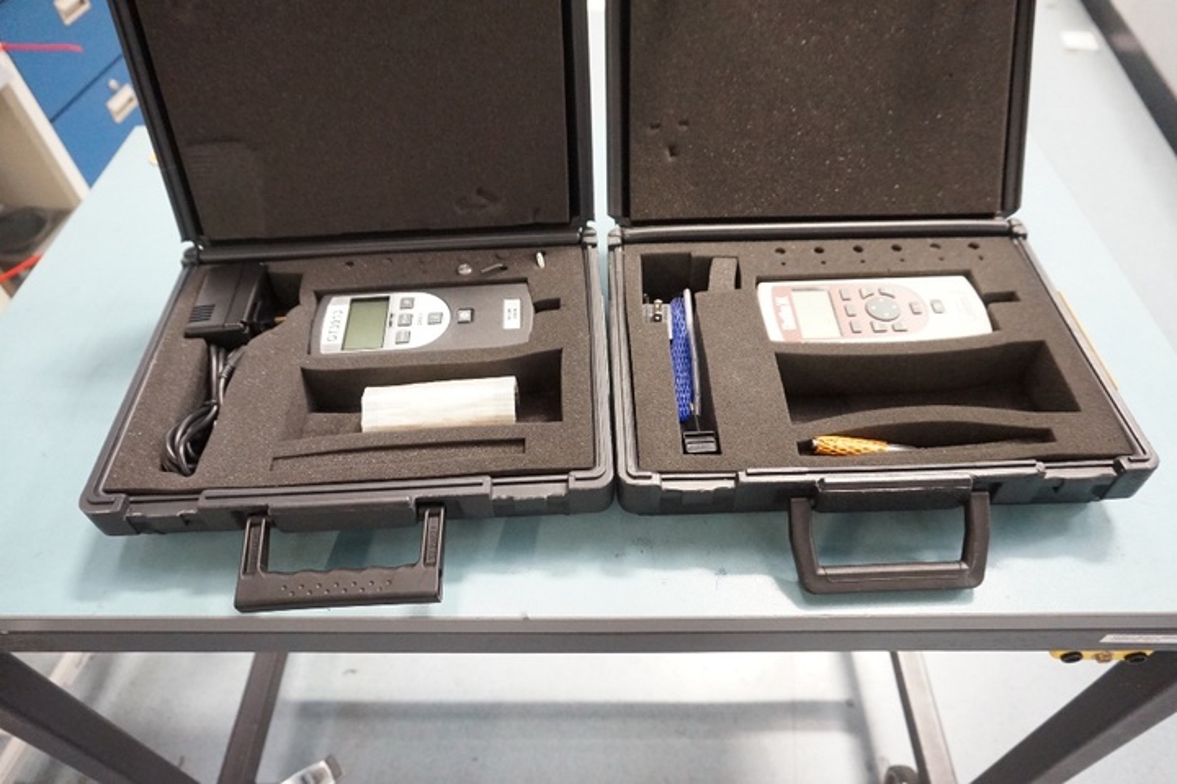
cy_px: 392
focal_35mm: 24
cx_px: 588
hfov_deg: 73.7
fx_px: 785
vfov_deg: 53.1
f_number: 3.5
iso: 3200
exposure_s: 1/60
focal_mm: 16
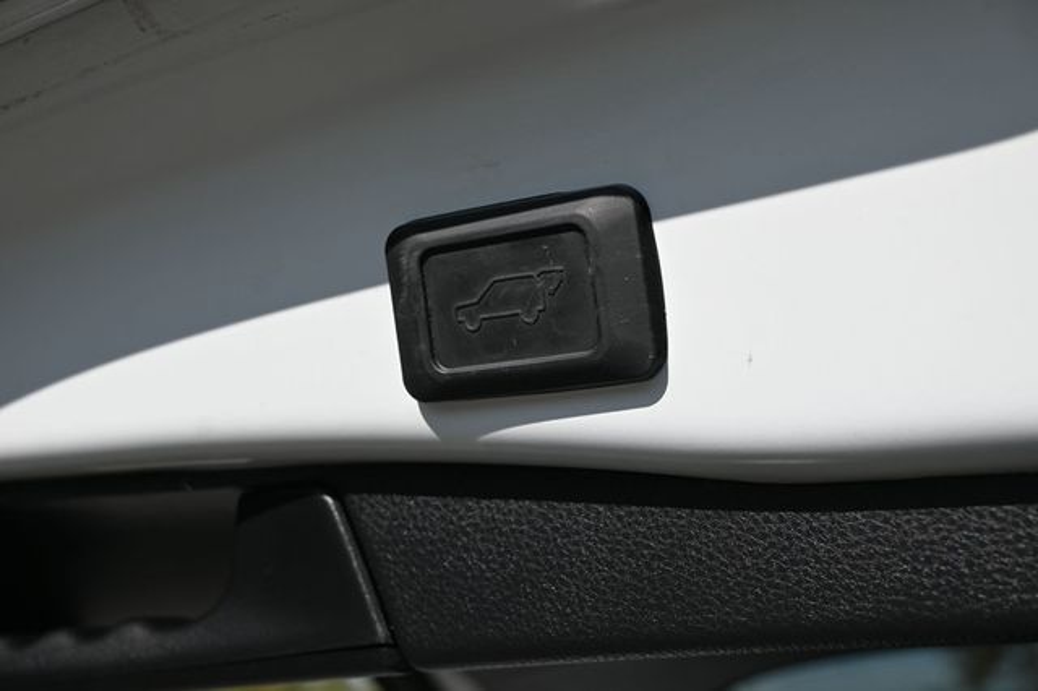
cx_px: 519
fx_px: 1362
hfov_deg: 41.7
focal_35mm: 47
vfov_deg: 28.5
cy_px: 346
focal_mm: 31.5
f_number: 6.3
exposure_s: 1/320
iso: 100
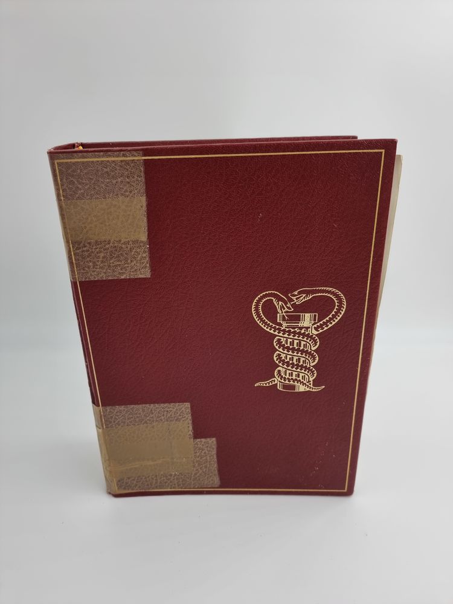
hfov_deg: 56.8
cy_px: 302
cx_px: 226
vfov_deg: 71.6
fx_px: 419
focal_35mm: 24
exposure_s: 1/100
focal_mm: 6.7
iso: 50
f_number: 1.8
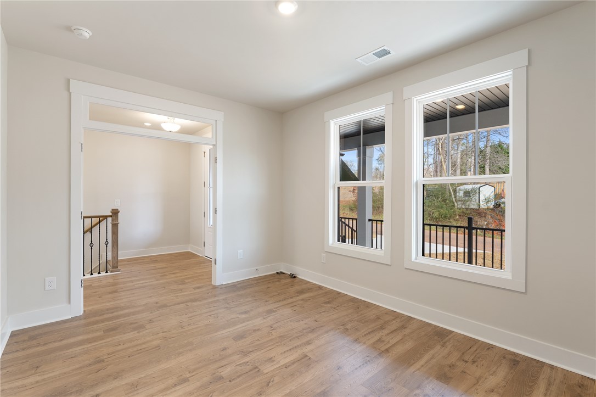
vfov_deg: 72.0
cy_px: 198
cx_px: 298
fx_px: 273
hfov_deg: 95.0
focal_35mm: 16
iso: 400
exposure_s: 1/4
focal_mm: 16.5
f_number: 5.6
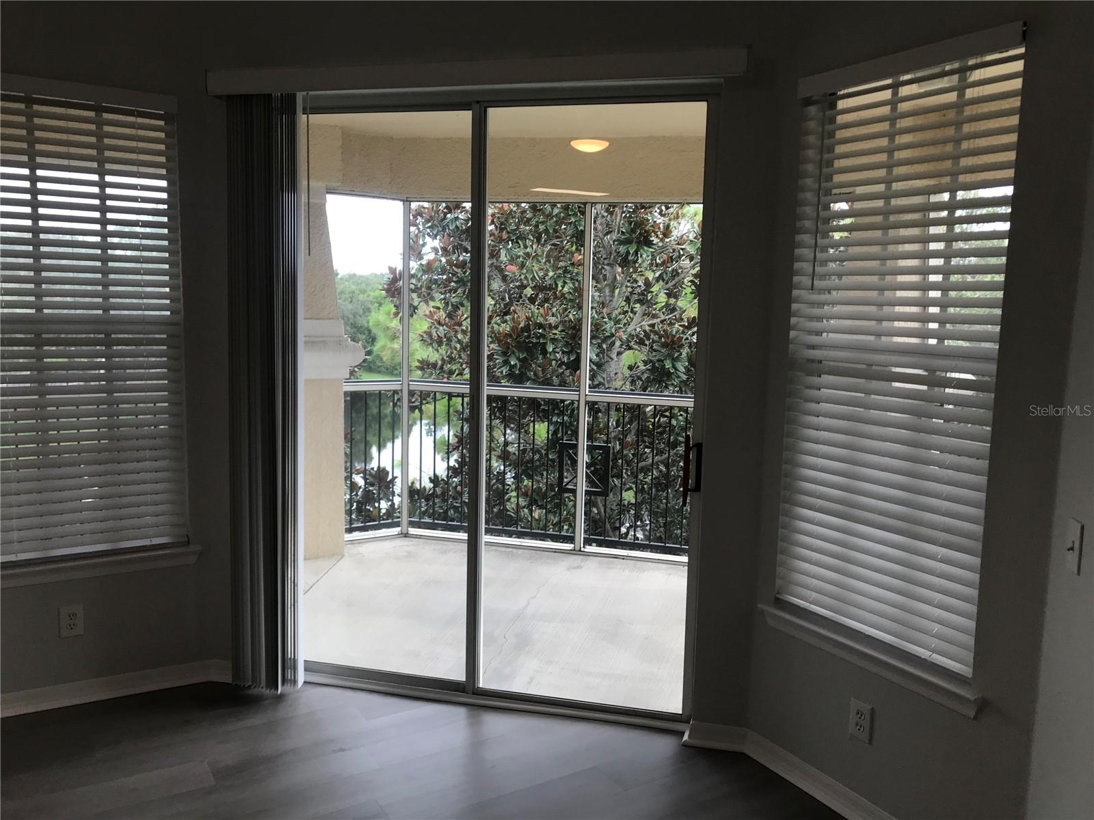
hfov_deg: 63.4
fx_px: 885
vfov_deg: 49.7
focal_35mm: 28
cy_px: 410
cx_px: 547
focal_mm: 3.99
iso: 32
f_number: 1.8
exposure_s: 1/120
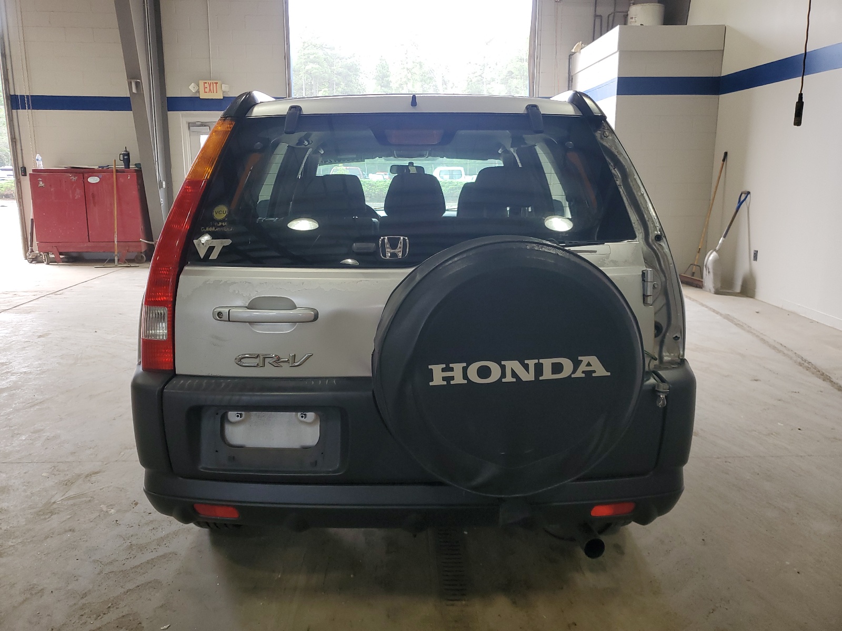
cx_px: 421
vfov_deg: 53.1
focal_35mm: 26
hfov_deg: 67.3
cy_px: 316
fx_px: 632
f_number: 1.5
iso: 63
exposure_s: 1/120
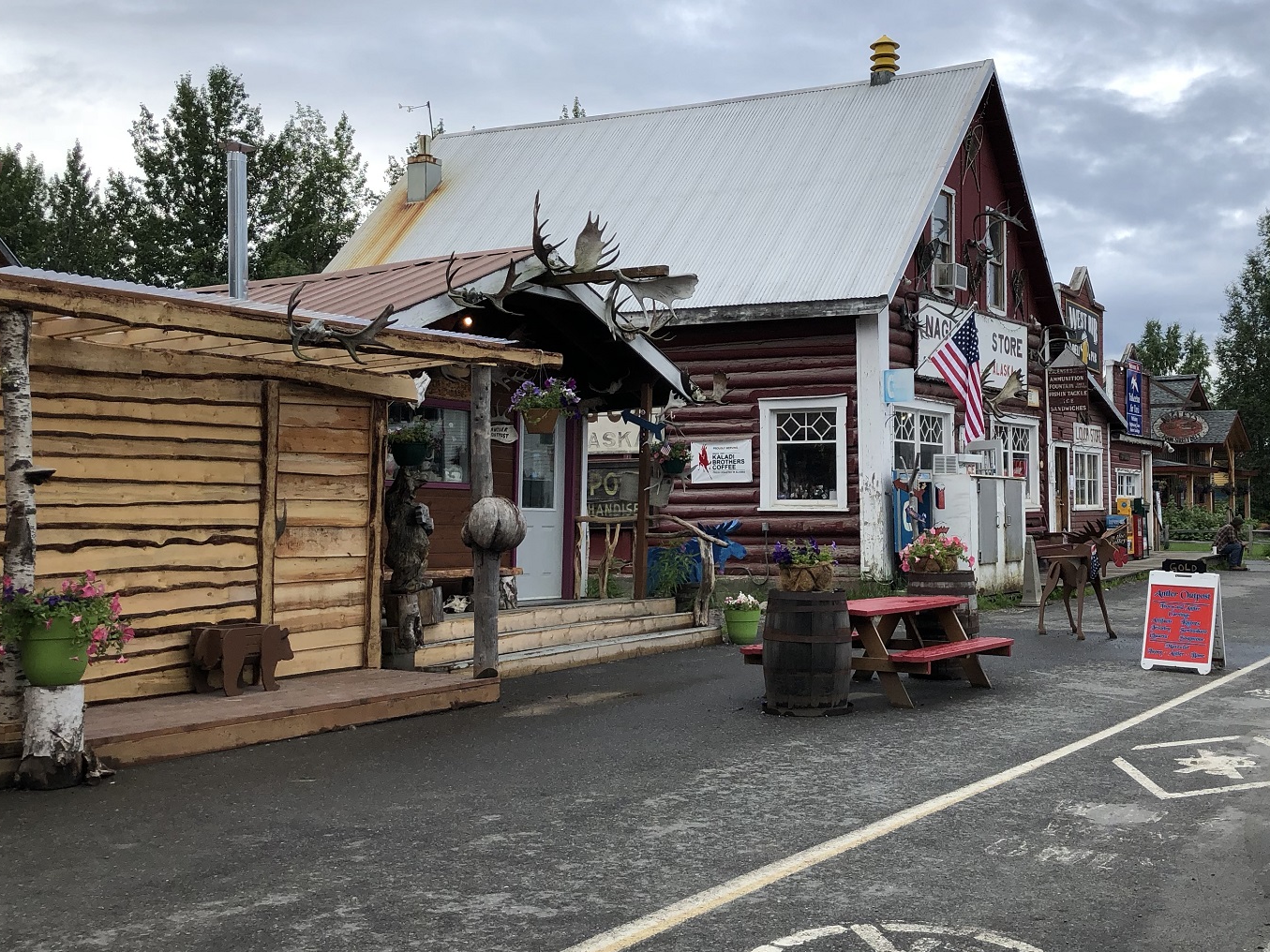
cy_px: 410
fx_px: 1467
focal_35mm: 40
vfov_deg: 35.9
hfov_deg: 46.4
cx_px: 789
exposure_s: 1/810
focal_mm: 3.99
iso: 20
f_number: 1.8
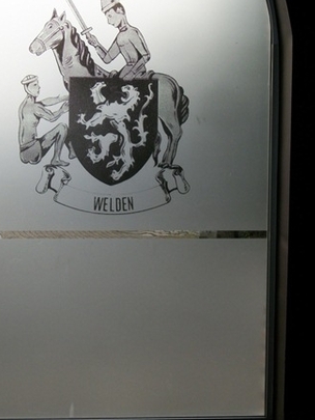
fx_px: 897
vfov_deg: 26.2
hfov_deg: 19.8
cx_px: 106
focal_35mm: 74
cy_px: 153
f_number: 3.6
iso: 80
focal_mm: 8.8
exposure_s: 1/320
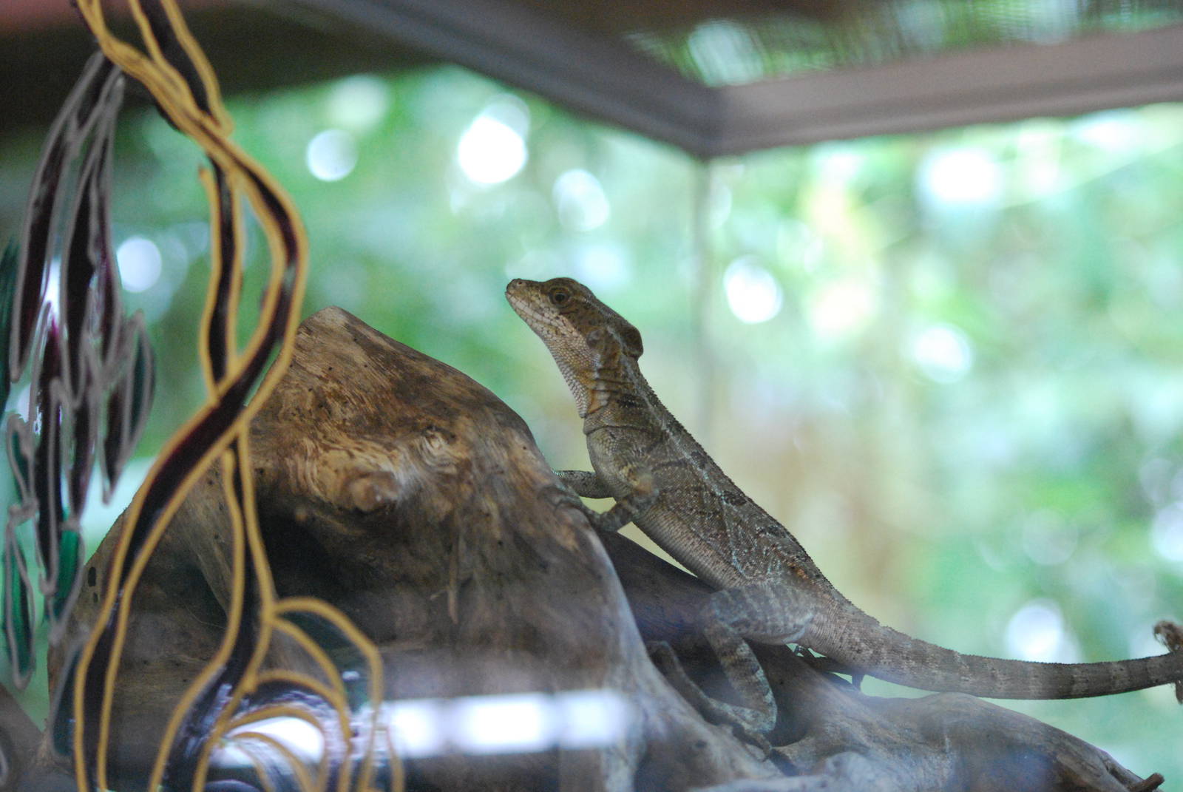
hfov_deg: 19.4
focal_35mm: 105
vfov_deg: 13.1
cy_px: 396
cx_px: 592
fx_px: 3454
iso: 1600
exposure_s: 1/80
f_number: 4
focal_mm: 70
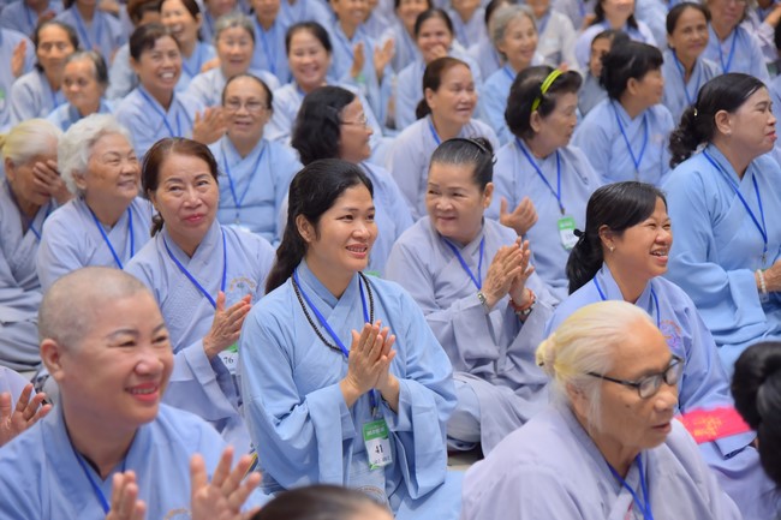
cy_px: 260
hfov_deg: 23.9
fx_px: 1843
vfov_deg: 16.1
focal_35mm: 85
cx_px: 390
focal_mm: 85
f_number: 4.5
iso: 1000
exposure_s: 1/125
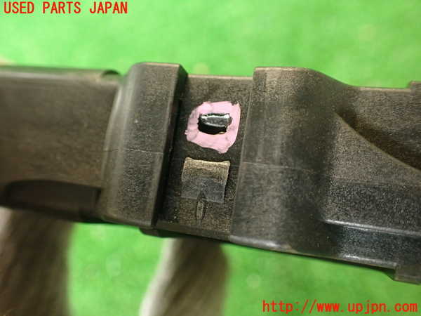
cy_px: 158
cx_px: 210
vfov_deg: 44.2
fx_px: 389
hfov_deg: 56.8
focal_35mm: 32
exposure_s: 1/30
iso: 400
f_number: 2.4
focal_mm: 5.79
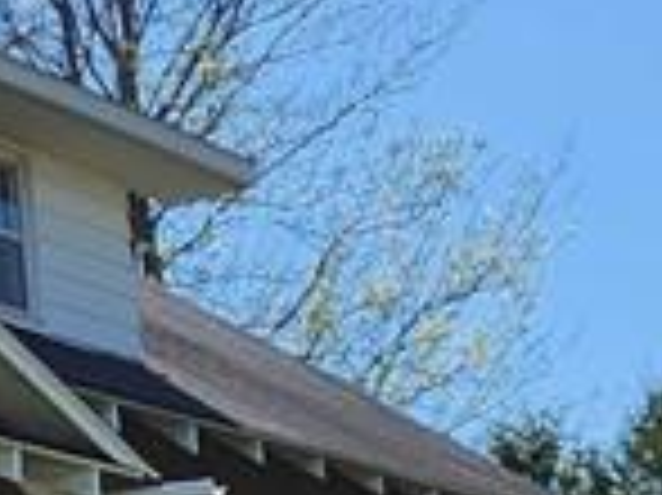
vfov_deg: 9.2
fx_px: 3057
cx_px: -594
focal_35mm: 160
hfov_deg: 11.3
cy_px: 549
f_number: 1.8
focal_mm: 5.4
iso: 20
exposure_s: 1/1465
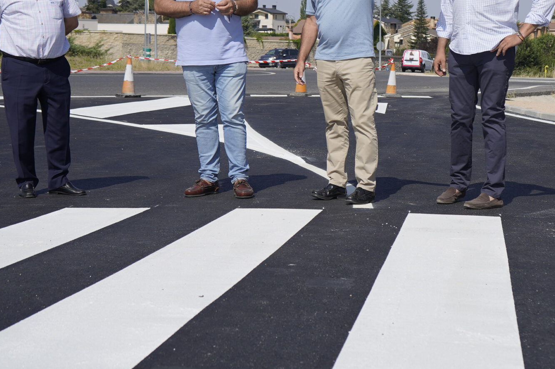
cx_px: 376
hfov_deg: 27.5
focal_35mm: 73
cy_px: 101
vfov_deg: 18.5
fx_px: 1124
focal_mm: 38
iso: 100
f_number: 4.5
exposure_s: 1/1000
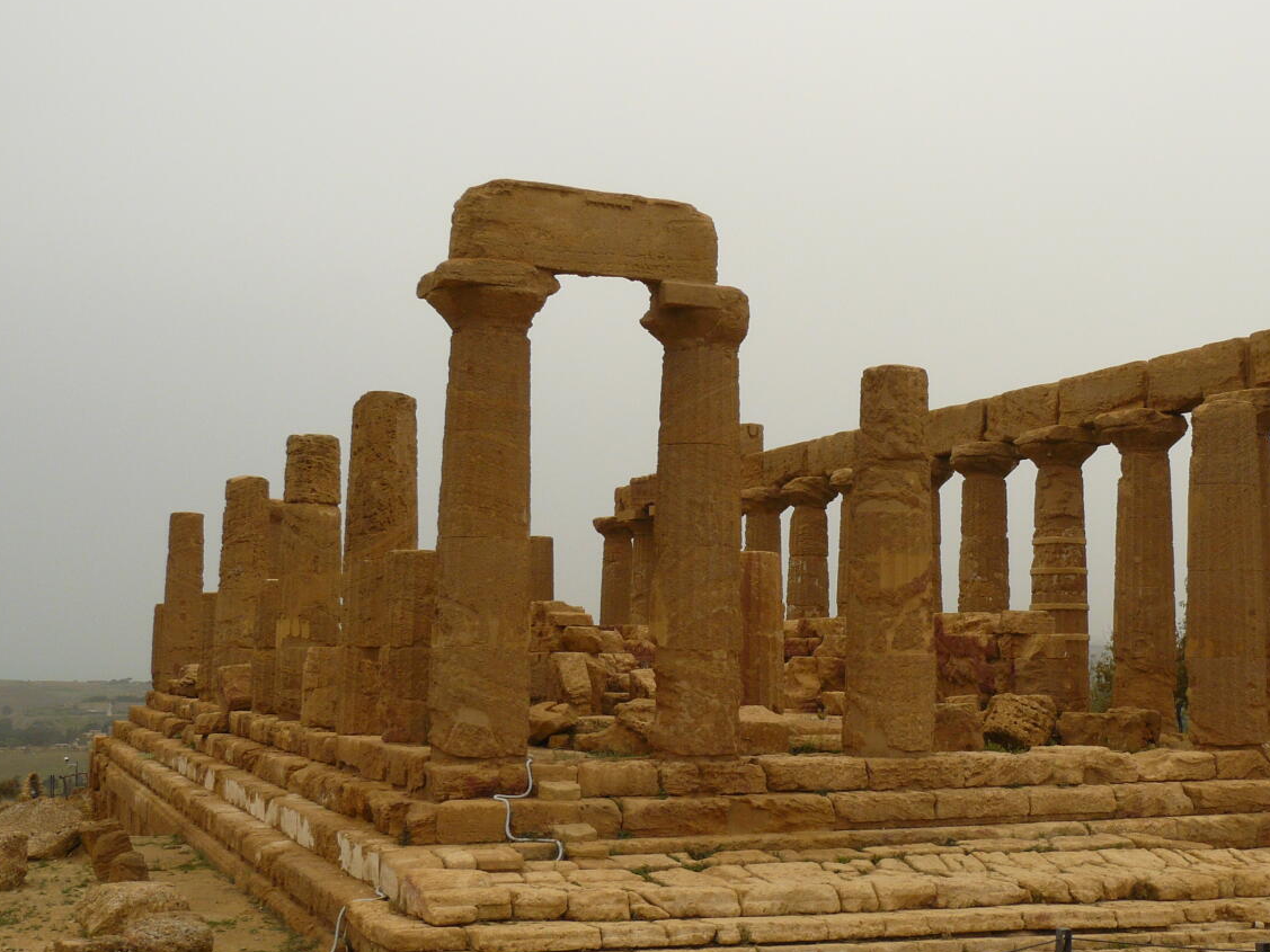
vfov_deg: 31.5
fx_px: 1687
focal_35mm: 46
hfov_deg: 40.9
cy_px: 511
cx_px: 803
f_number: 6.3
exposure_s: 1/320
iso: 100
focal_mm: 6
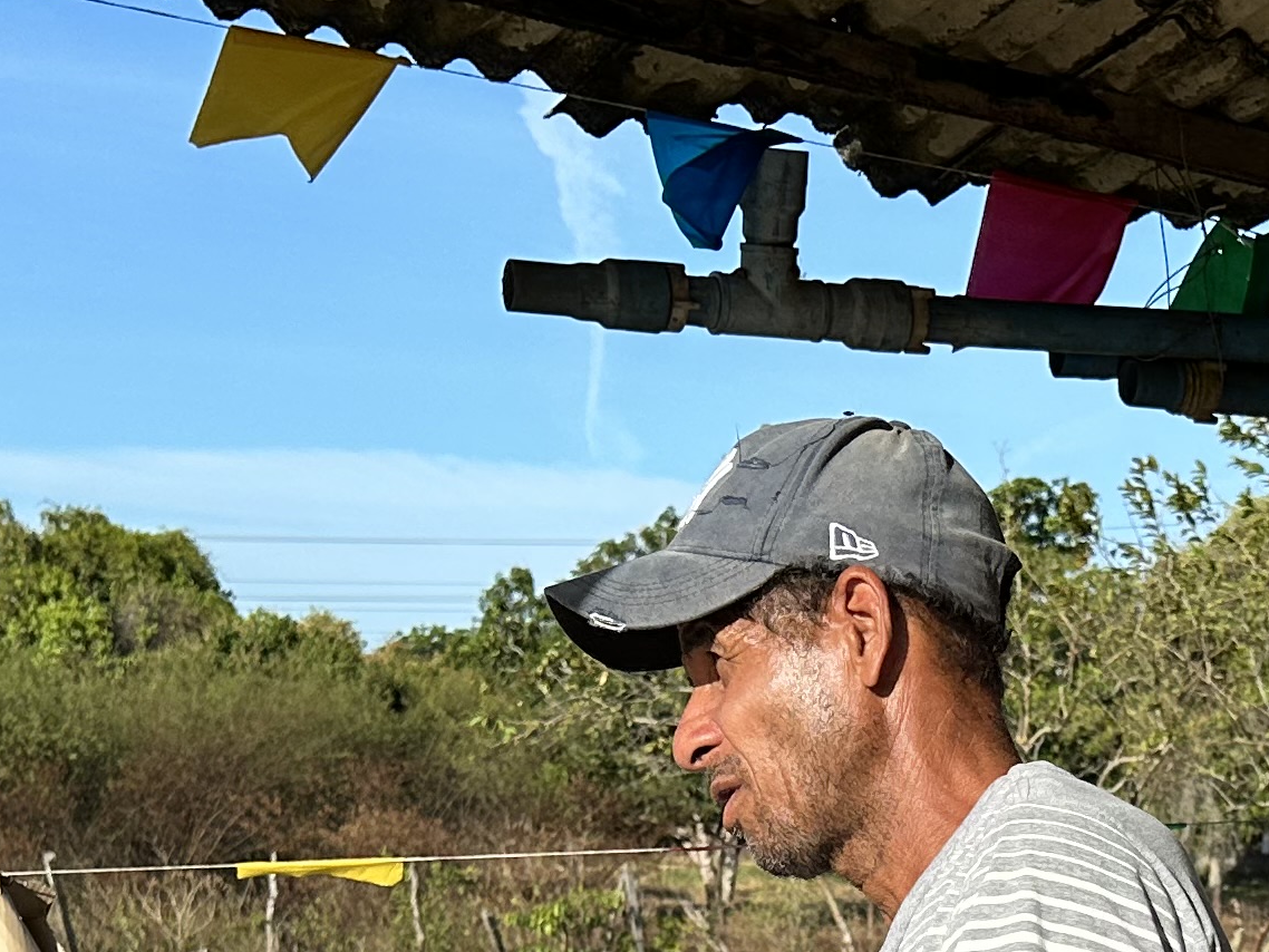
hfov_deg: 22.6
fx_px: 3117
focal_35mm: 85
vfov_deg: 15.7
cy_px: 1514
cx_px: 1067
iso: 80
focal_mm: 6.86
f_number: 1.78
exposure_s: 1/4762
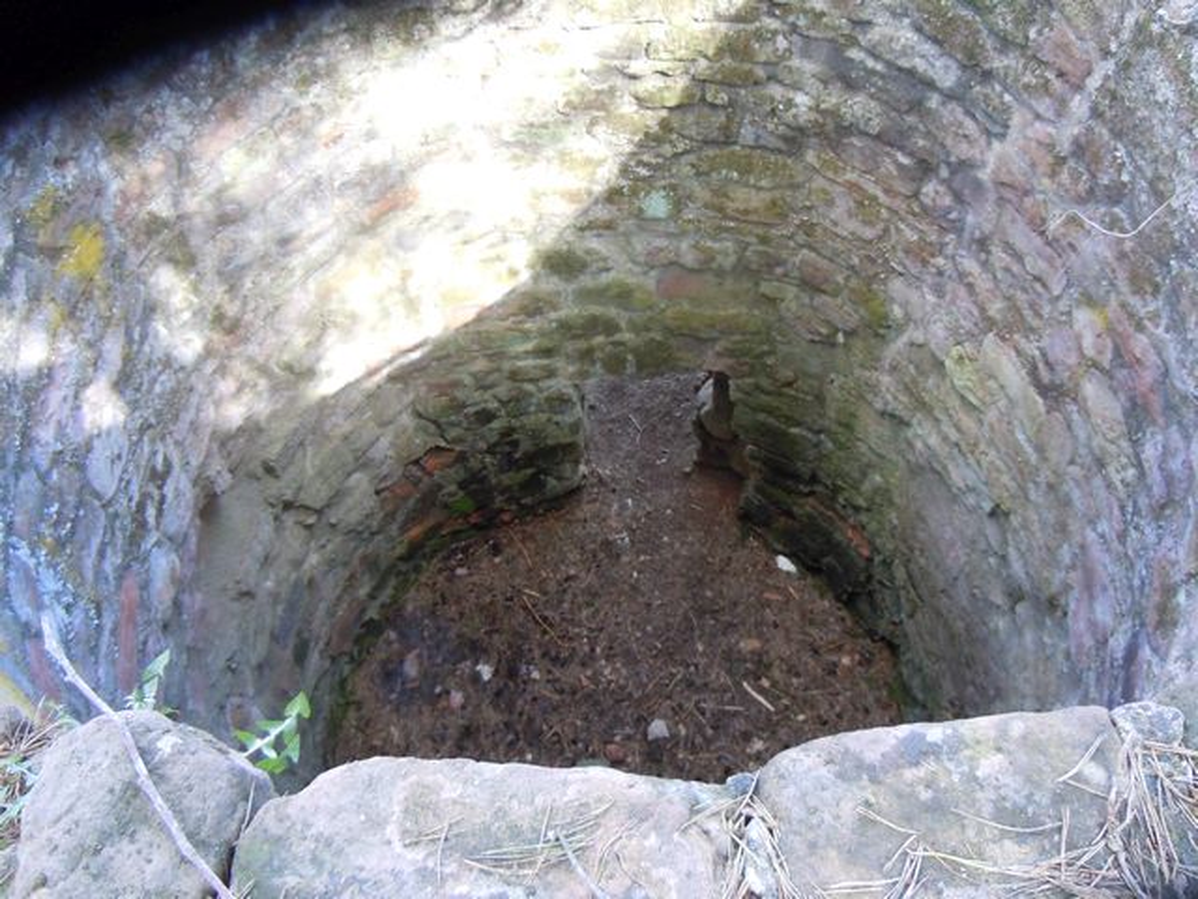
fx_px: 1038
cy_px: 450
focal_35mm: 30
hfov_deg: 60.0
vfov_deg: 46.8
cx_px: 599
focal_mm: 5.4
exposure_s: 1/60
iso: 320
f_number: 3.5
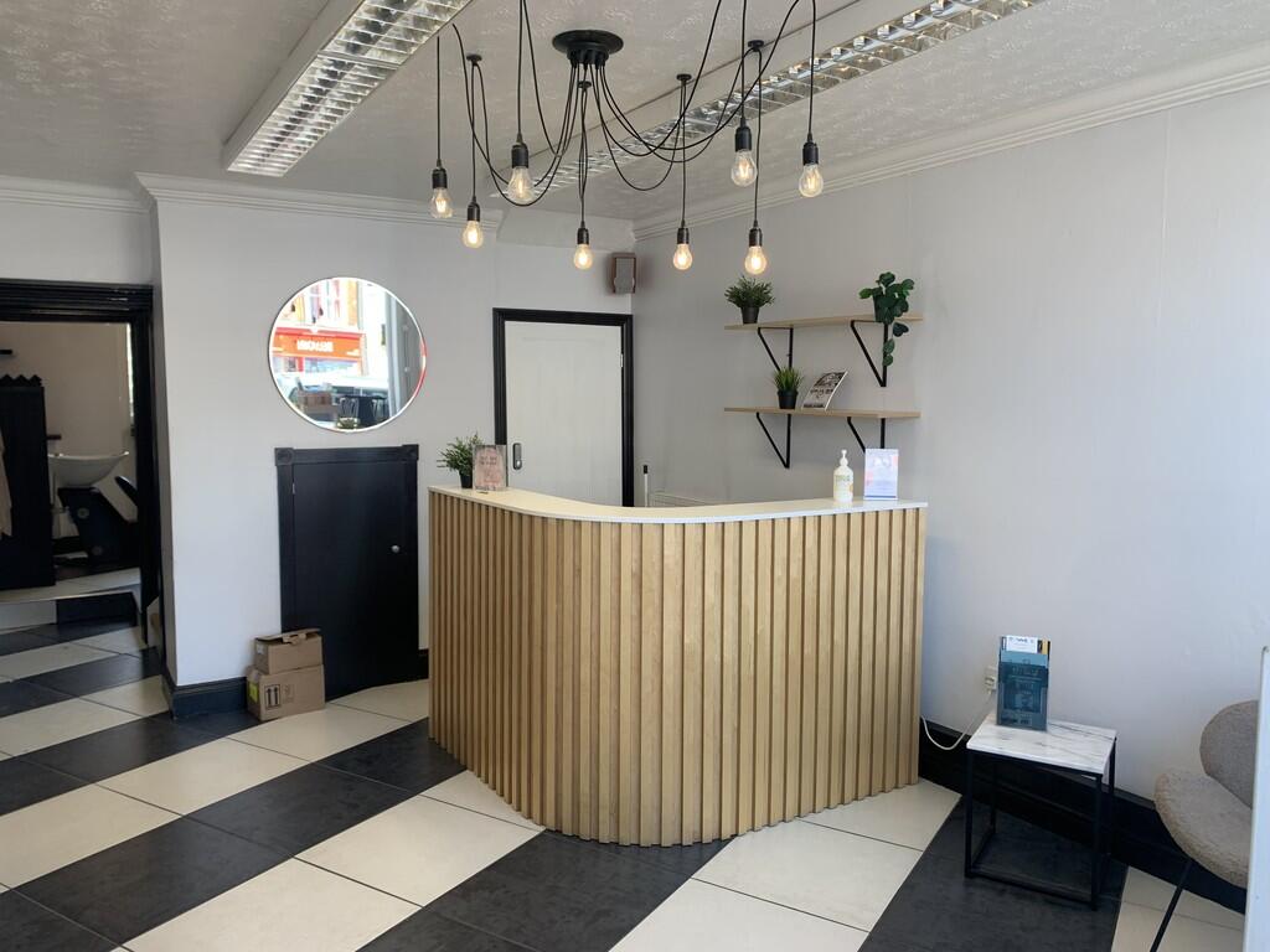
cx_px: 635
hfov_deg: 67.3
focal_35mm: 26
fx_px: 954
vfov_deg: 53.1
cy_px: 476
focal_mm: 4.25
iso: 40
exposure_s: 1/121
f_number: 1.8
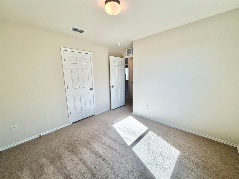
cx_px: 120
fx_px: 97
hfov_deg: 102.1
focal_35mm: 14
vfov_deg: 85.7
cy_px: 90
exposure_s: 1/179
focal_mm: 2.22
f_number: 2.2
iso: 50
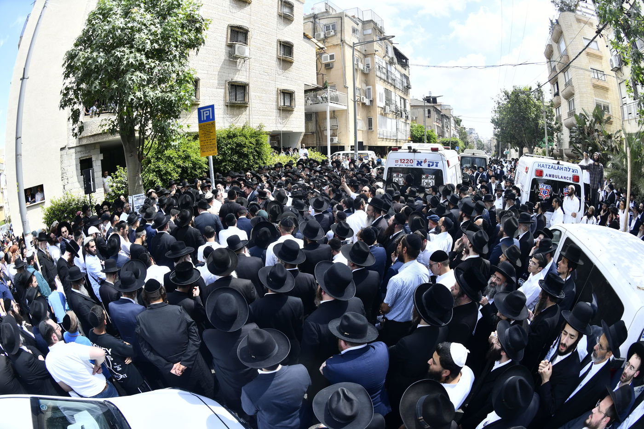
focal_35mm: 16
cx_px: 322
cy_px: 214
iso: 160
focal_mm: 16
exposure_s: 1/500
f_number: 6.3
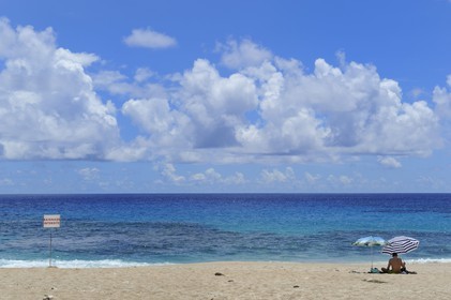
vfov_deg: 21.9
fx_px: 776
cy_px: 150
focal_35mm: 62
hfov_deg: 32.4
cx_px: 226
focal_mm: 62
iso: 200
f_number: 18
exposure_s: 1/160
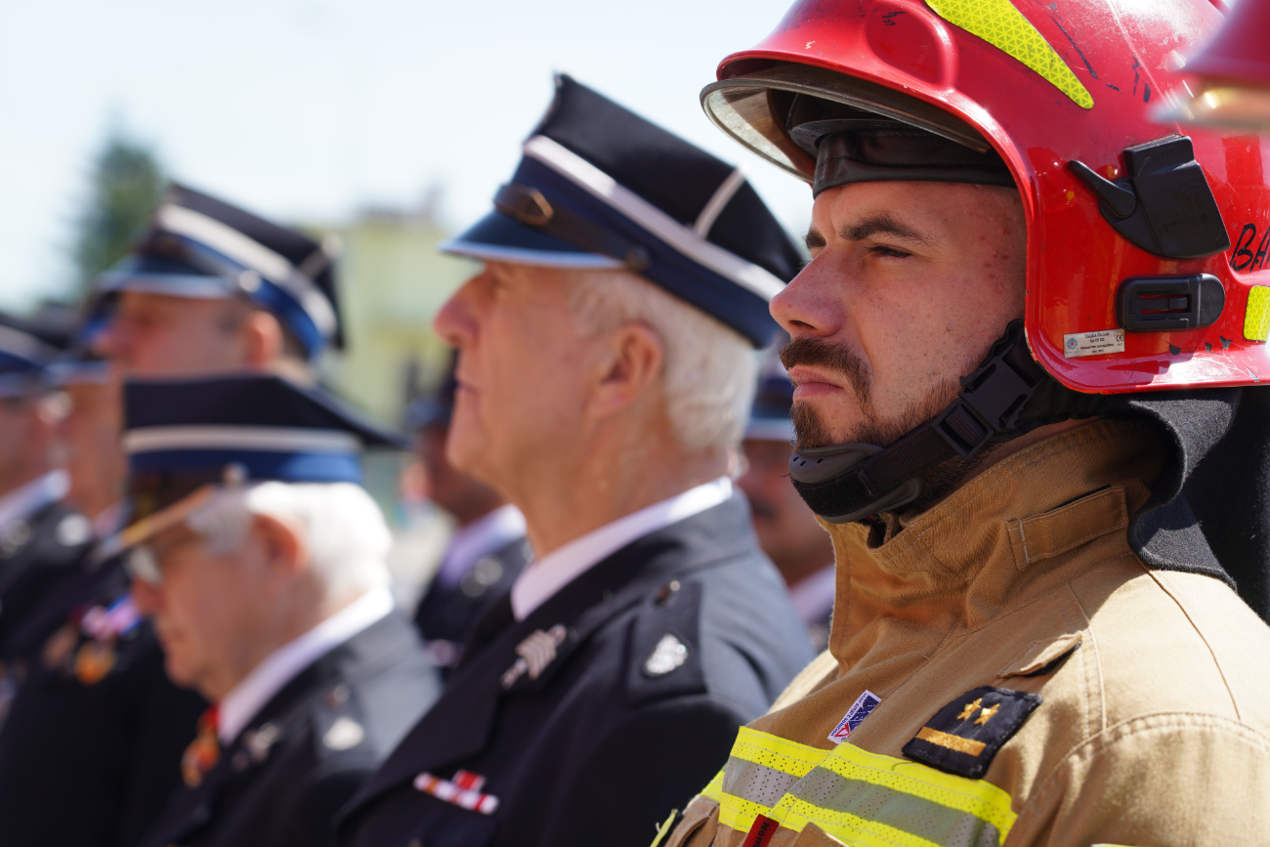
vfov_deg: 13.0
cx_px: 635
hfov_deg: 19.5
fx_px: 3704
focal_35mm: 105
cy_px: 424
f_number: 4.5
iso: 100
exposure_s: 1/250
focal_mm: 105
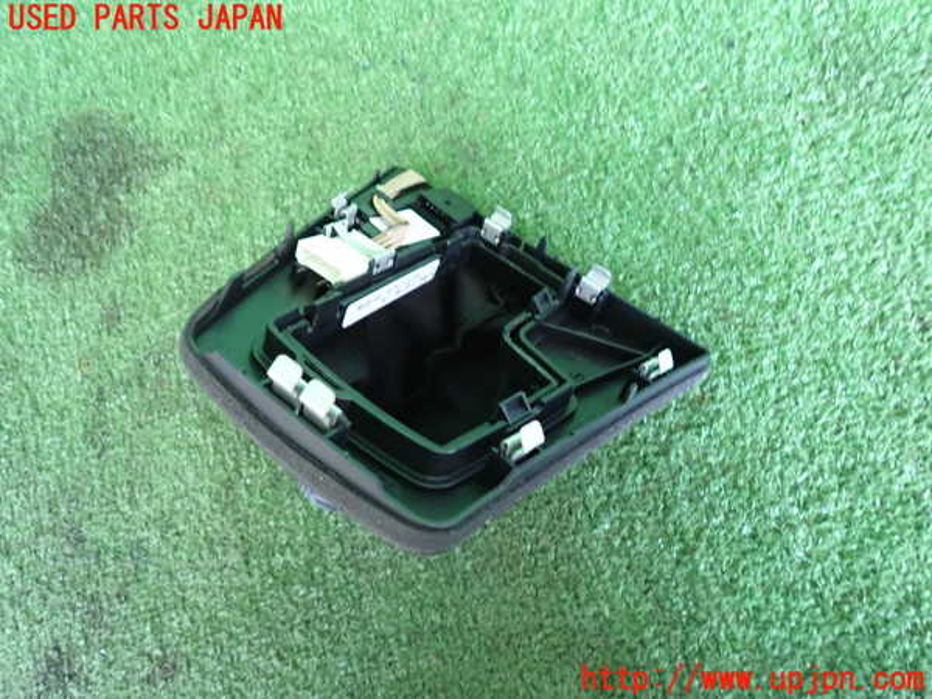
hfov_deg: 69.4
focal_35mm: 25
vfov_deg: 54.9
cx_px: 466
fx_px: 673
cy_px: 350
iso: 800
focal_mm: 4.5
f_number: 2
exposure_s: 1/30
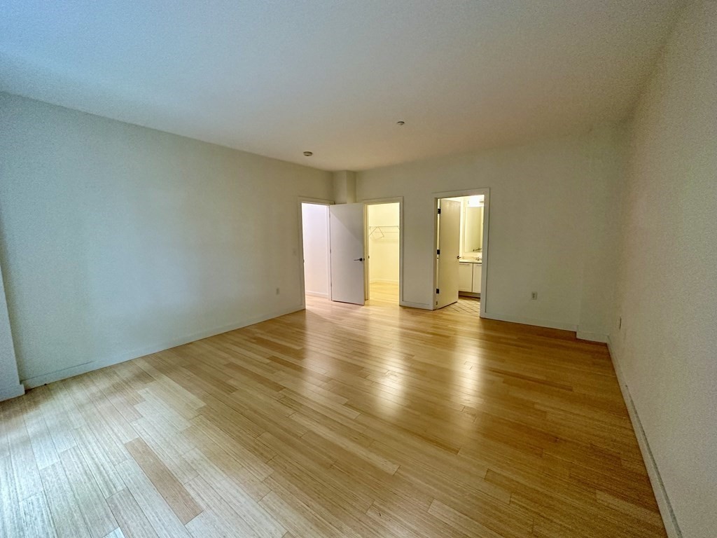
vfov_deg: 85.7
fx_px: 290
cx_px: 358
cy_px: 269
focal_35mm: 14
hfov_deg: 102.1
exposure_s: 1/59
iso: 320
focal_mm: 2.22
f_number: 2.2
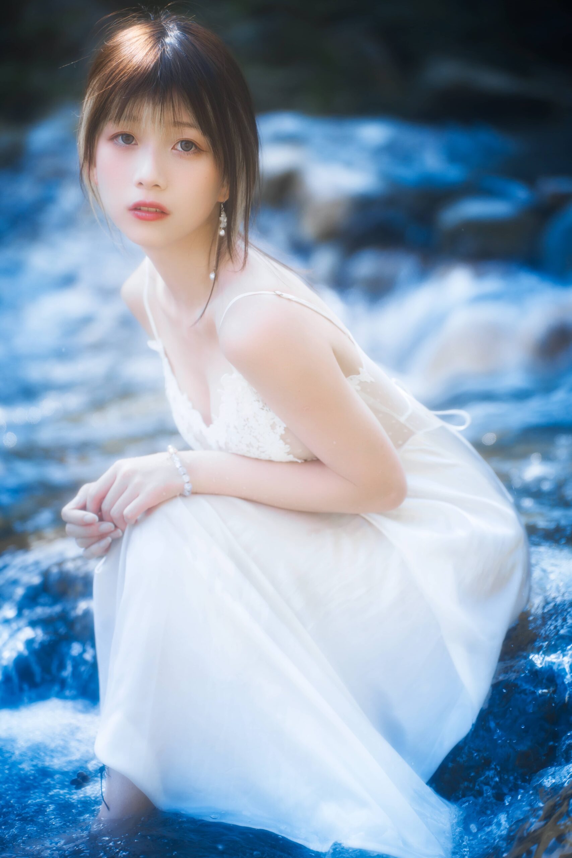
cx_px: 286
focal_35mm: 119
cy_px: 429
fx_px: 2836
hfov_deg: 11.5
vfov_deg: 17.2
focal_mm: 119
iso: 100
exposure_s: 1/640
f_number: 2.8
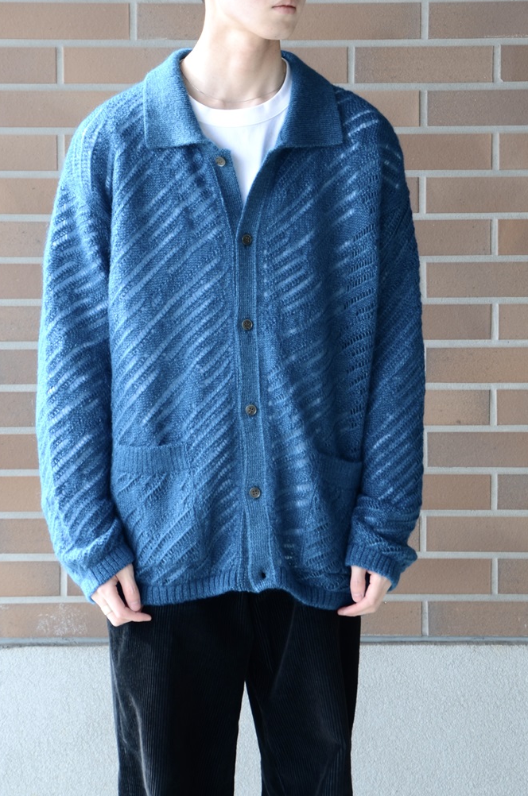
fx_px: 3093
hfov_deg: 9.8
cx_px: 247
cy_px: 347
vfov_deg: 14.7
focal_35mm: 140
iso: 250
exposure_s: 1/100
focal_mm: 62
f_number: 5
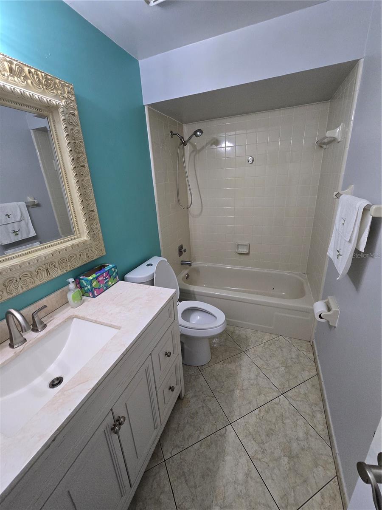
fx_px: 191
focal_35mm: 13
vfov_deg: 106.2
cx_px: 191
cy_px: 255
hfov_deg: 89.9
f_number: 2.2
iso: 500
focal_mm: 2.2
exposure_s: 1/60
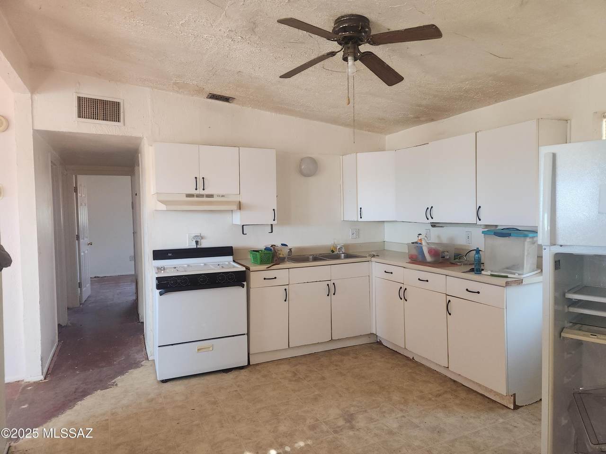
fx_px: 403
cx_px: 303
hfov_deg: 73.9
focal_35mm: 23
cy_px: 227
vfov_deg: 58.9
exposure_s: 1/60
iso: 125
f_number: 1.8
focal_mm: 5.4
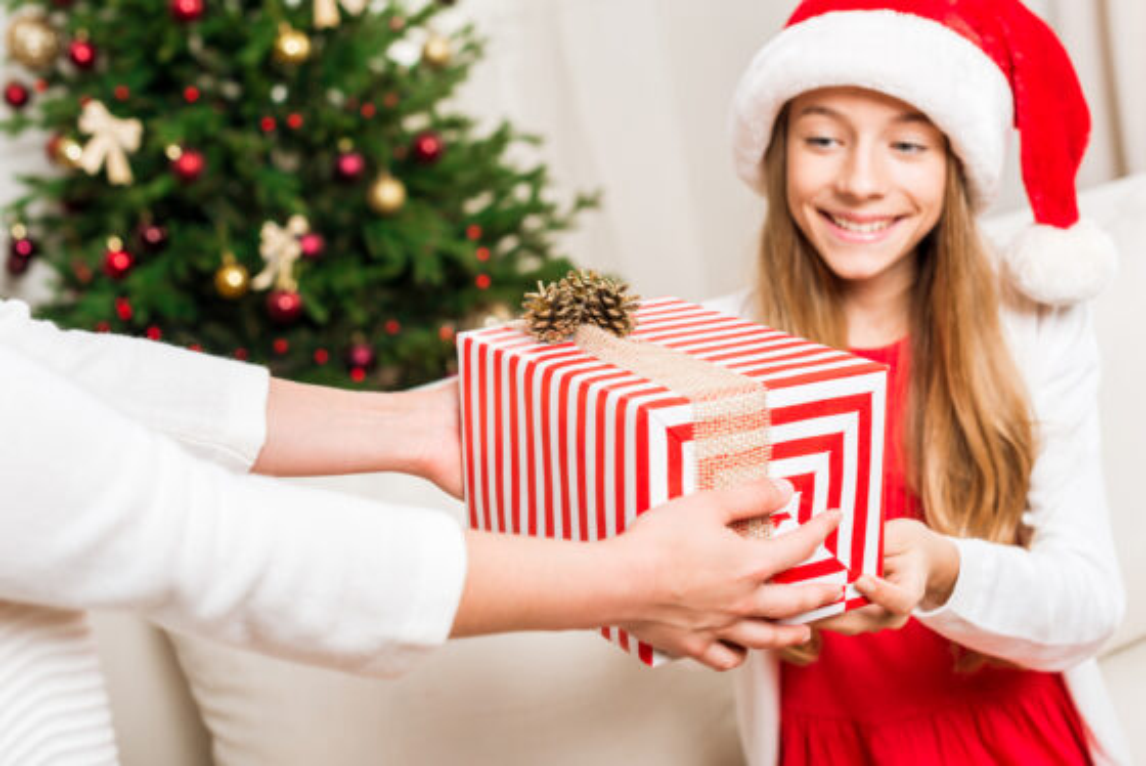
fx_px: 1592
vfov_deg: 27.0
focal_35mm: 50
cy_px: 383
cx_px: 573
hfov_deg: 39.6
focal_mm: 50
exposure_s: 1/200
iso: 125
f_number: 4
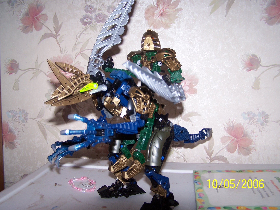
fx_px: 307
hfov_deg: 49.0
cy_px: 105
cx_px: 140
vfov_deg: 37.7
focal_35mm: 38
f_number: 2.8
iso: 80
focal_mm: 6.3
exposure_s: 1/60
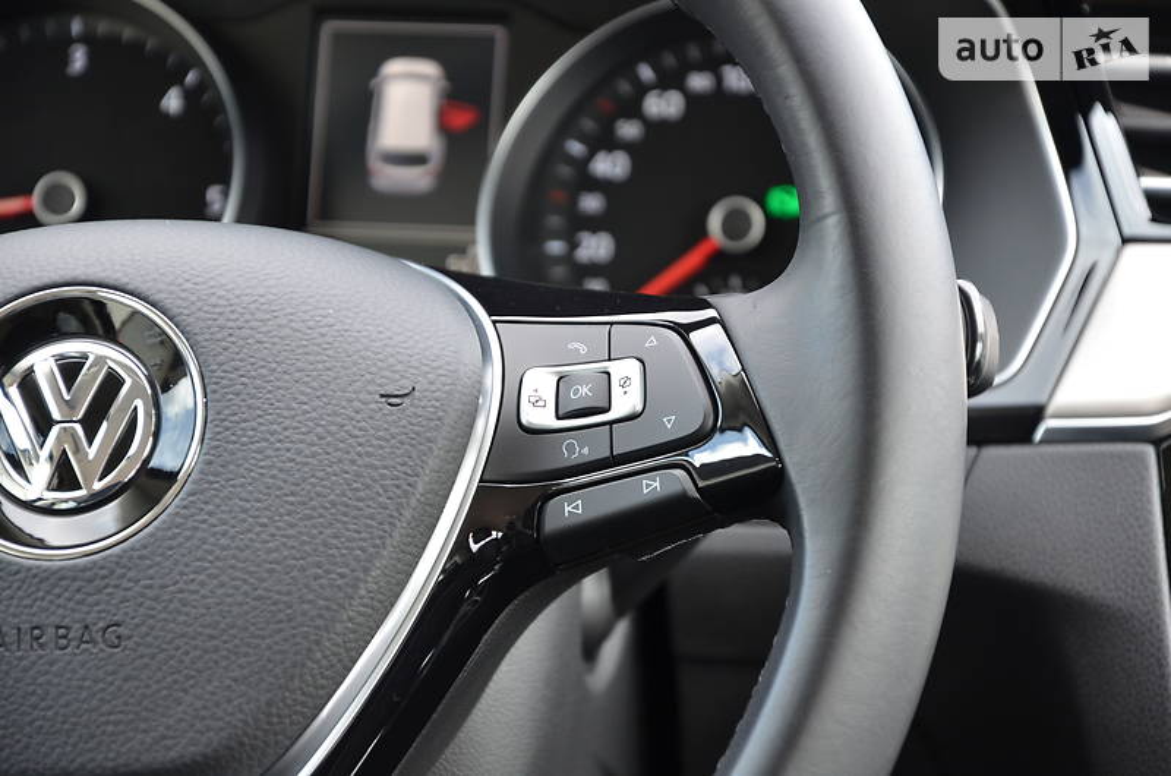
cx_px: 586
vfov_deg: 8.7
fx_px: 5113
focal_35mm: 158
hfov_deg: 13.1
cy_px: 388
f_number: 5.6
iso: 400
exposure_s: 1/60
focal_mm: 105
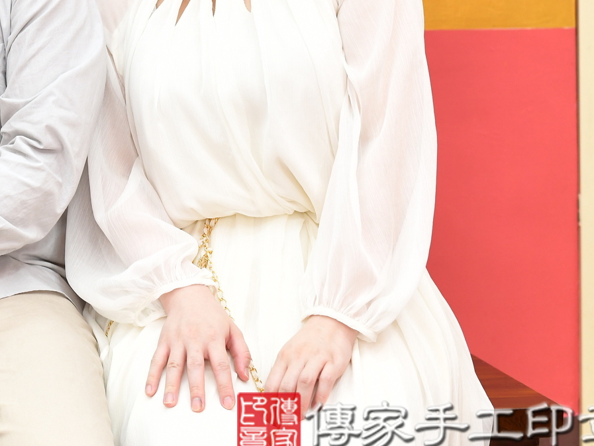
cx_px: -87
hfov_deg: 20.6
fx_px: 1545
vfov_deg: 16.0
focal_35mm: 90
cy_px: -19
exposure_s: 1/200
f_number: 4.5
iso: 800
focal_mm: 35
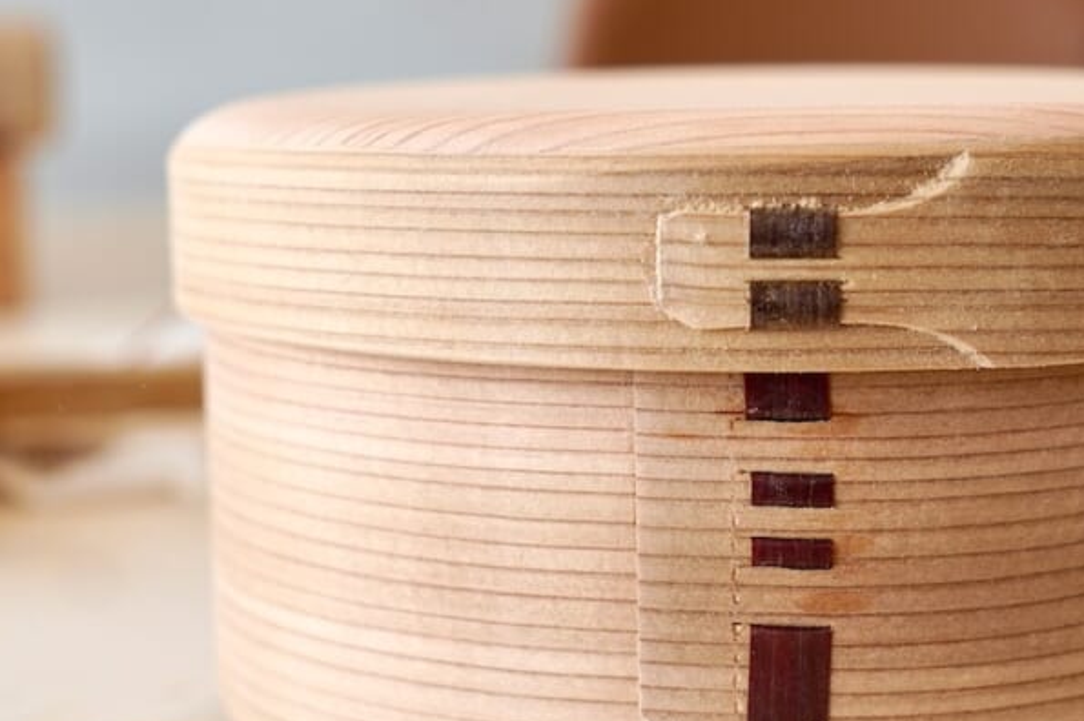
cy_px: 344
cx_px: 743
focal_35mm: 74
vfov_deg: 18.4
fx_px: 2229
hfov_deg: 27.1
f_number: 4.5
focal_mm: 28.7
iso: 100
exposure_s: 1/100
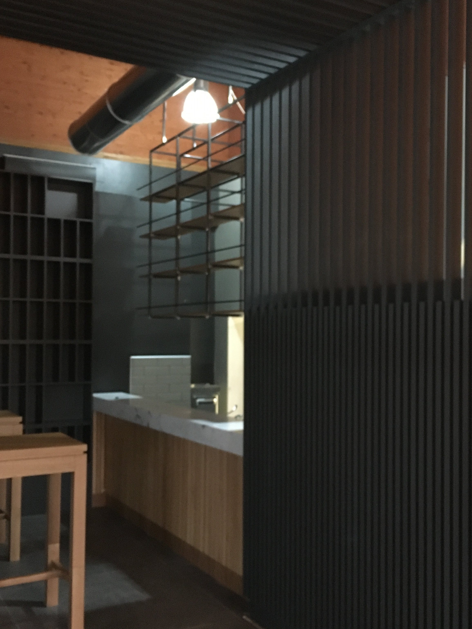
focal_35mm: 38
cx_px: 280
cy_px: 323
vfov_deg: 49.0
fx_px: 691
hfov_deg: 37.6
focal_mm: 4.15
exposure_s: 1/17
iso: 640
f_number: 2.2
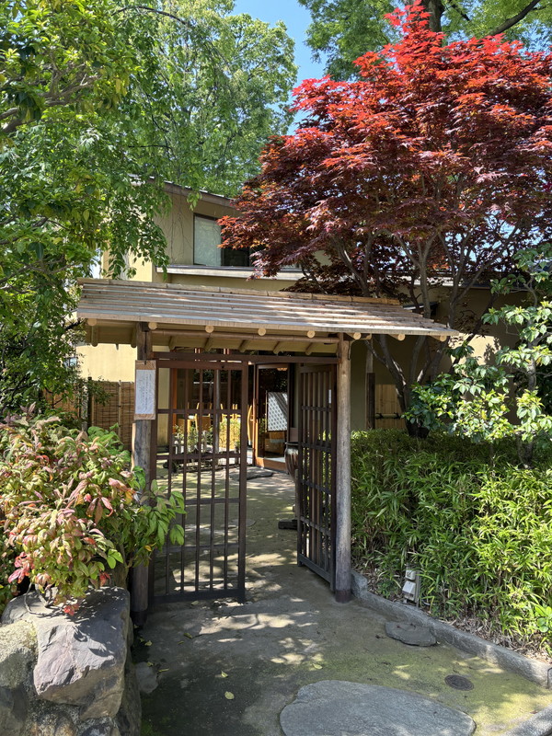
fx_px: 553
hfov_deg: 53.1
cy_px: 368
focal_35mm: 26
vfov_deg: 67.3
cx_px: 276
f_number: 1.6
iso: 50
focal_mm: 5.96
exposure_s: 1/290
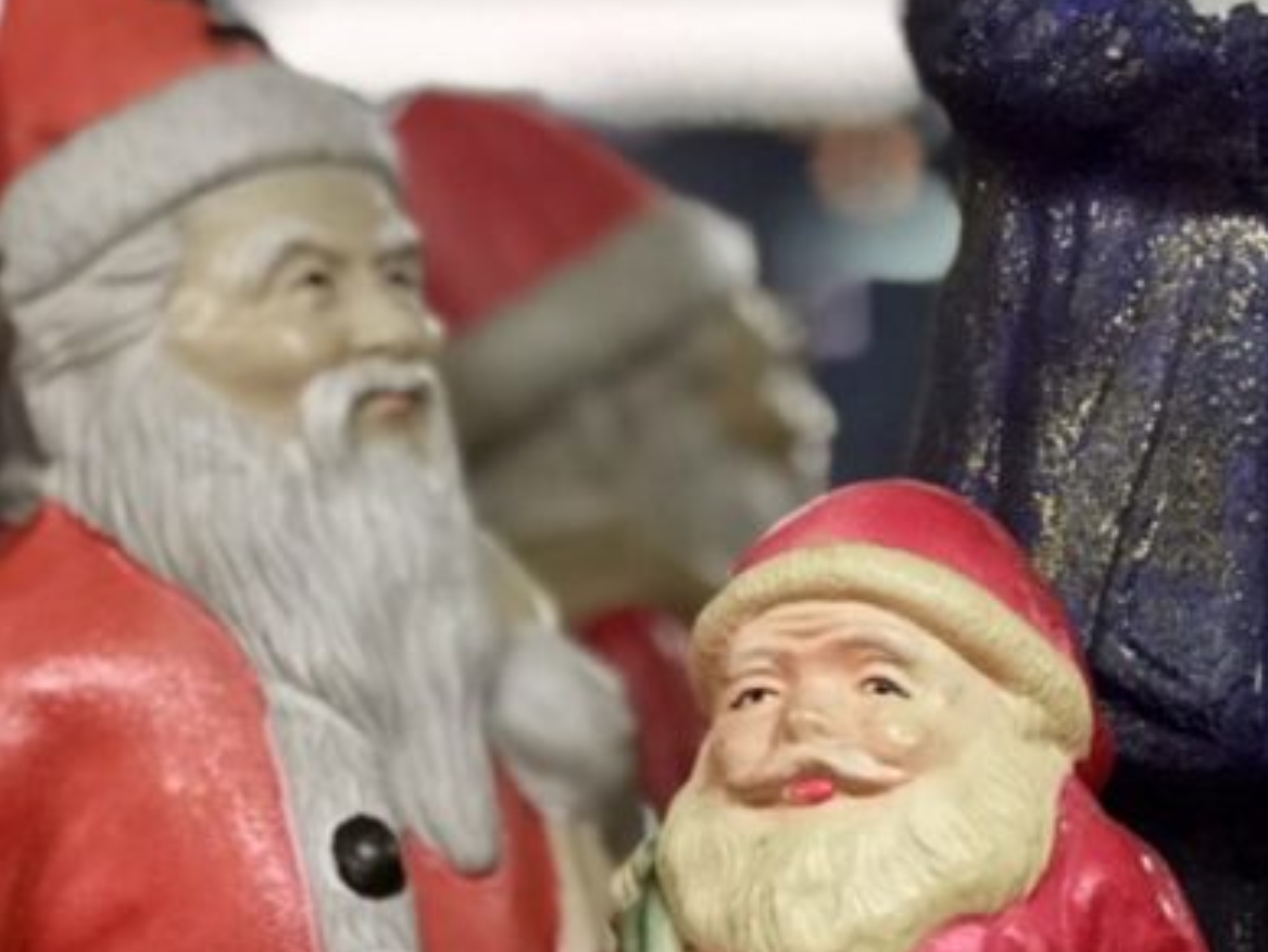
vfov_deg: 9.9
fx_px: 5496
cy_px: 548
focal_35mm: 150
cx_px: 1614
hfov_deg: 12.8
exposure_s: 1/60
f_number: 2.8
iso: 100
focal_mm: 6.6
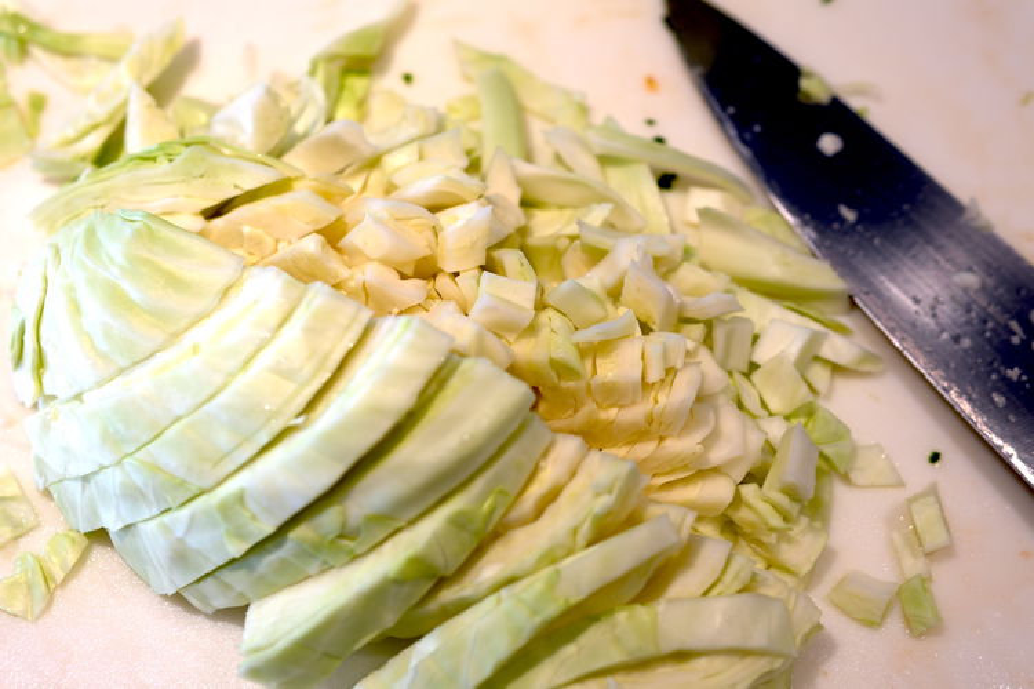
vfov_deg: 29.9
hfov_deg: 43.6
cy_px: 344
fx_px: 1292
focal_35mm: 45
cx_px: 517
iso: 125
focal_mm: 30
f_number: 2.8
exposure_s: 1/58
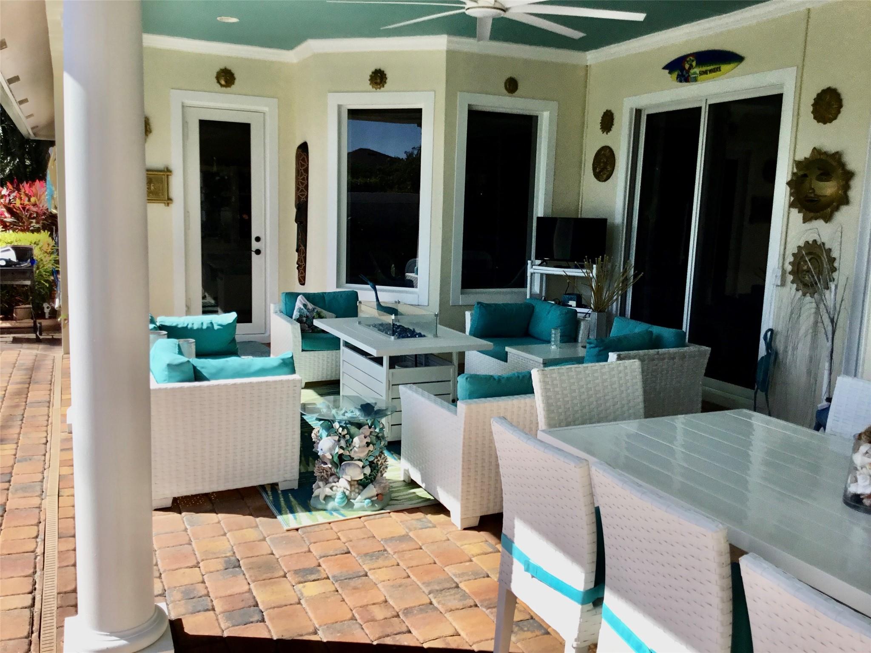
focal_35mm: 31
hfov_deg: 58.4
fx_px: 780
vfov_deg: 45.4
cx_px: 436
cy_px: 326
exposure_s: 1/959
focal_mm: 3.3
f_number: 2.4
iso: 25
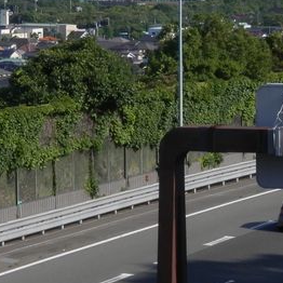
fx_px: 1998
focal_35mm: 216
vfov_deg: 8.1
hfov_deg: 8.1
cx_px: 194
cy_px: 122
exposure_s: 1/640
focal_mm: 14.4
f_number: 4.6
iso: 80
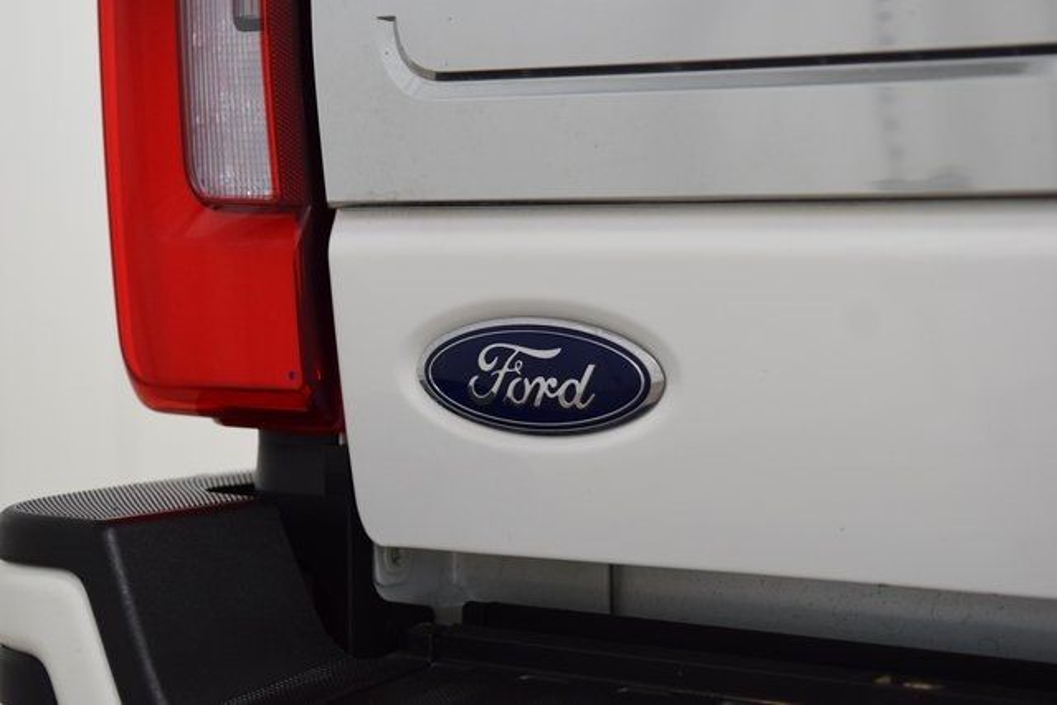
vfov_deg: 13.0
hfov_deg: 19.5
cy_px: 352
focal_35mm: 105
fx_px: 3083
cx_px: 528
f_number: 4
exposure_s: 1/125
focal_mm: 70
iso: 1600
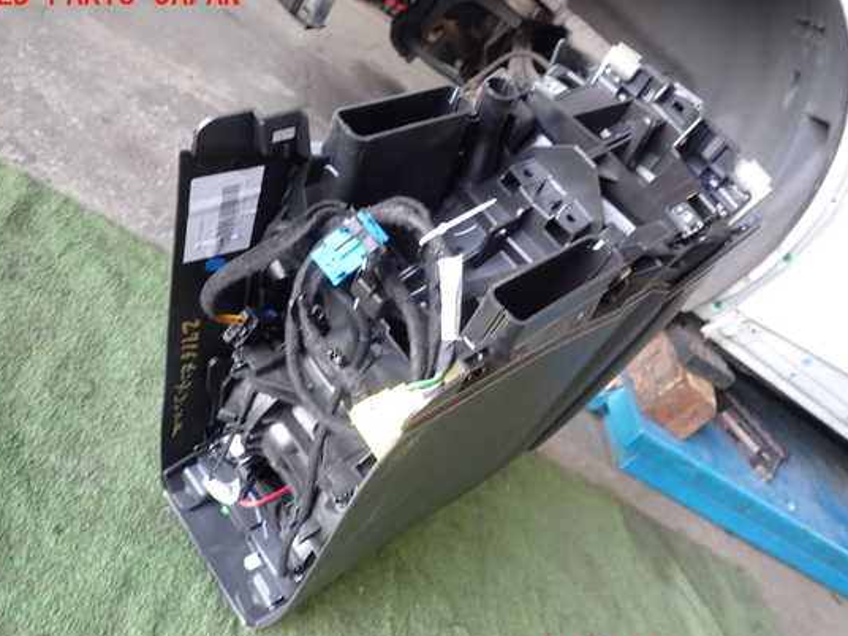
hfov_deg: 63.4
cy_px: 331
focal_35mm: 28
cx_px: 427
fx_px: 686
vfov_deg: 49.7
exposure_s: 1/30
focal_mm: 4.5
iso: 200
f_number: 2
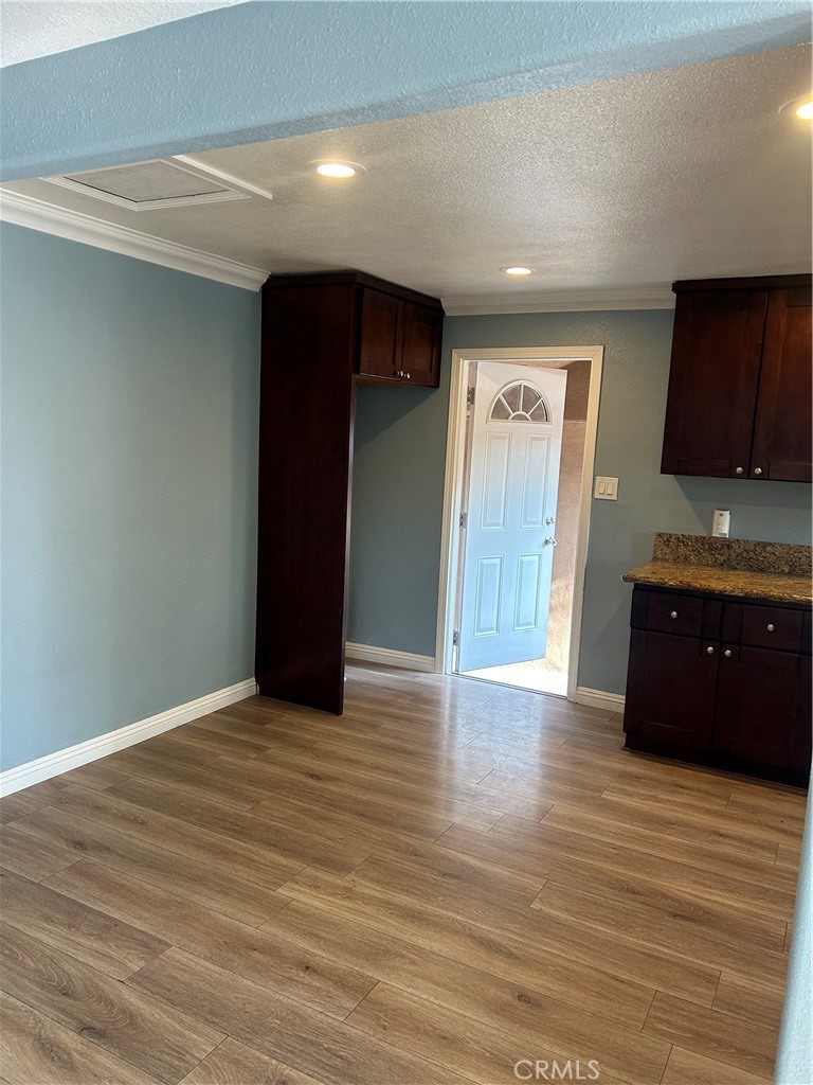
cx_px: 406
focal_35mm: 26
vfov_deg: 67.3
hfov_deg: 53.1
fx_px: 814
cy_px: 542
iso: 125
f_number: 1.5
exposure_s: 1/120
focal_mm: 5.7
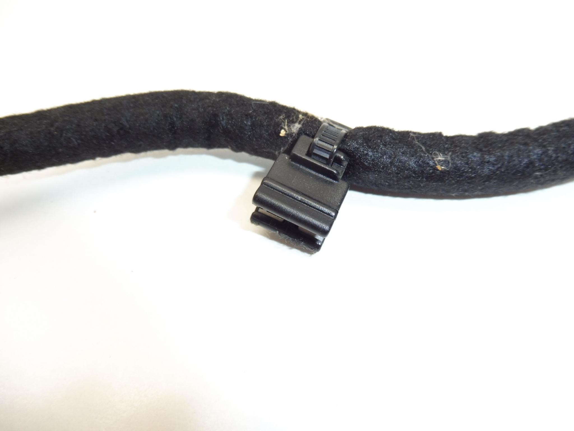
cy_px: 216
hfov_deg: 71.6
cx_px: 287
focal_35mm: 24
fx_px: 398
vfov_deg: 56.8
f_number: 3.5
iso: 200
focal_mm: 4.3
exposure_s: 1/80
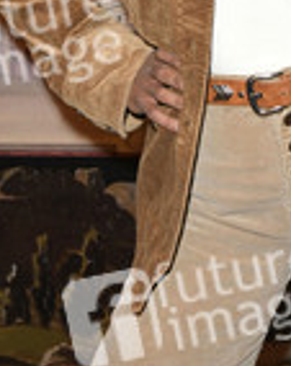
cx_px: 270
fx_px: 886
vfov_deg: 21.6
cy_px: -80
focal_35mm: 82
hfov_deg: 18.3
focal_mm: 31
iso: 2000
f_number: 5.6
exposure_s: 1/125
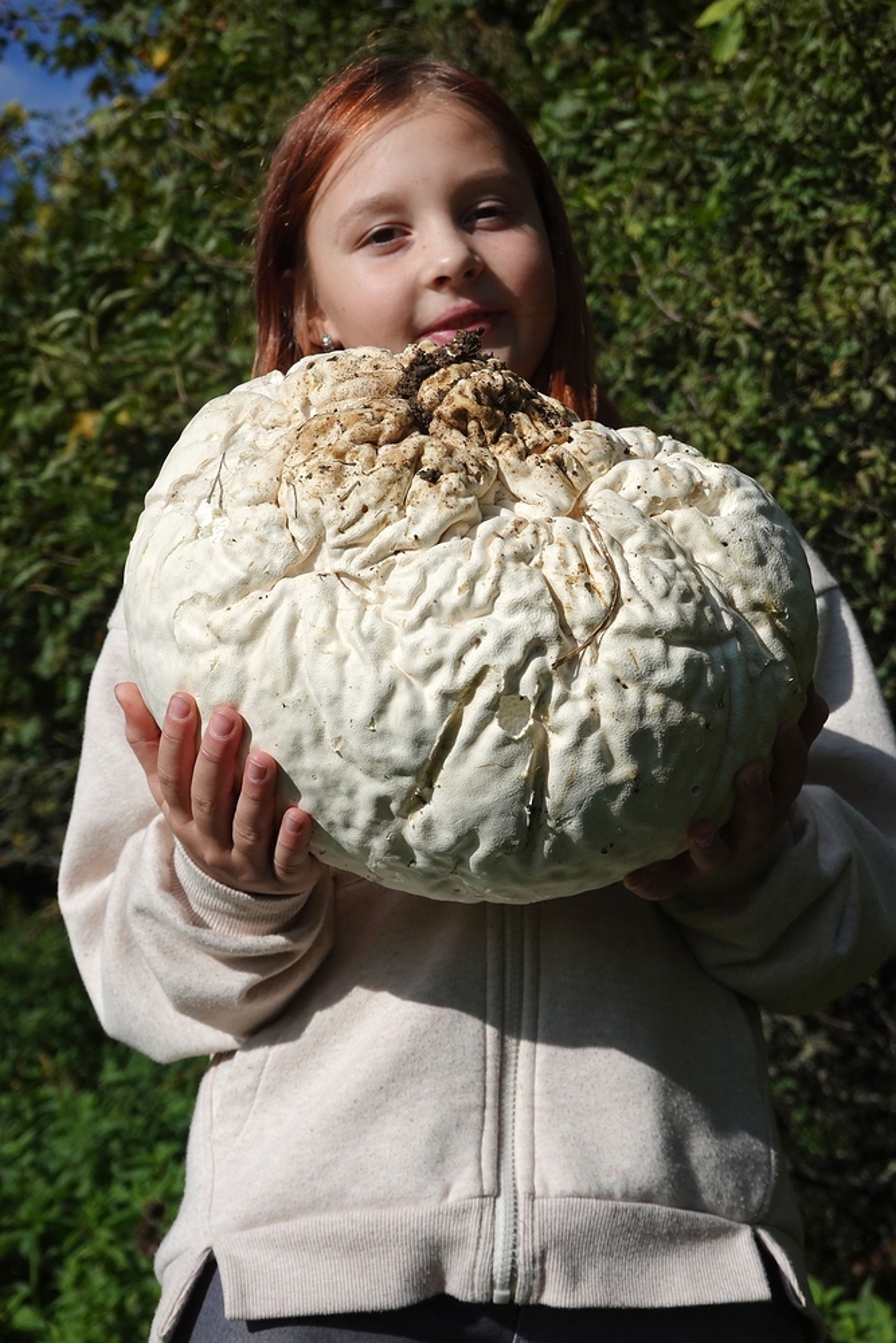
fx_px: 2426
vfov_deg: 31.0
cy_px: 672
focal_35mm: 65
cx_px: 448
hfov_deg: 20.9
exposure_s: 1/3200
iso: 125
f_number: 4
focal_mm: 23.86
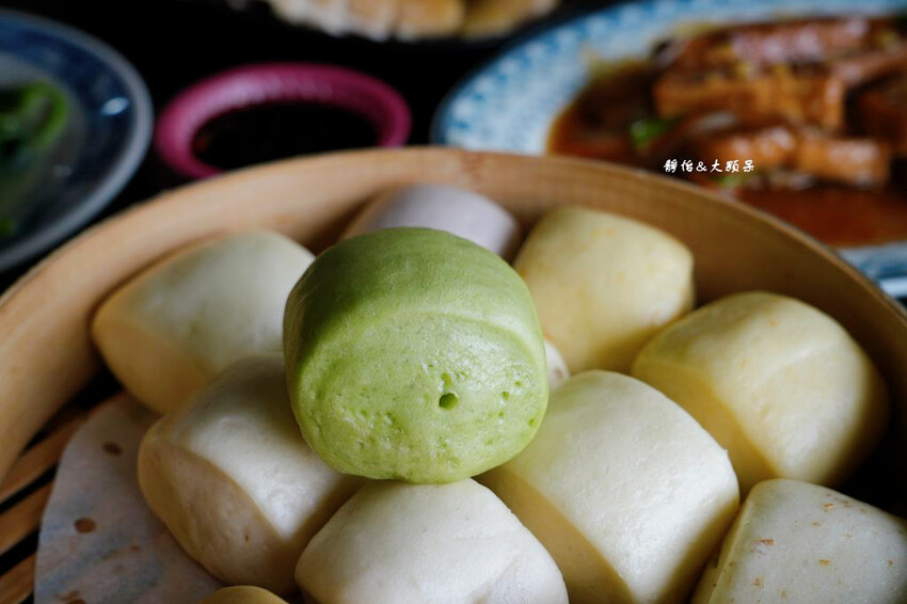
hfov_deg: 38.9
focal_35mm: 51
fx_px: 1284
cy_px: 302
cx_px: 454
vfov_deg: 26.5
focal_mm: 51
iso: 320
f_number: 7.1
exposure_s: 1/200
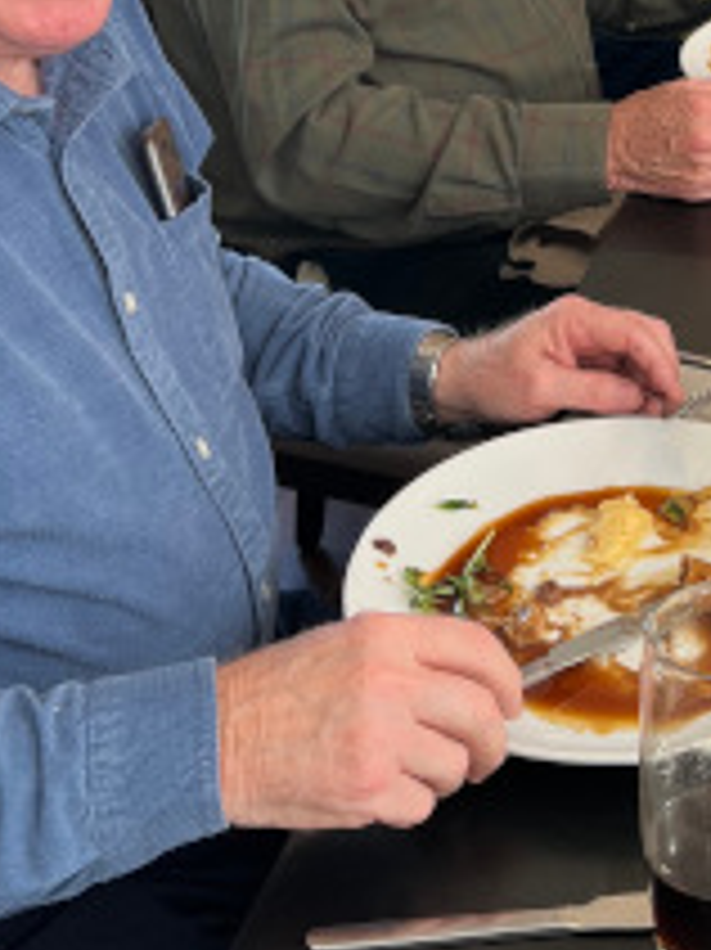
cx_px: 554
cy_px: 36
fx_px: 2029
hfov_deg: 19.7
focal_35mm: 74
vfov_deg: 25.3
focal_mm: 5.7
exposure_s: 1/100
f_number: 1.5
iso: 64
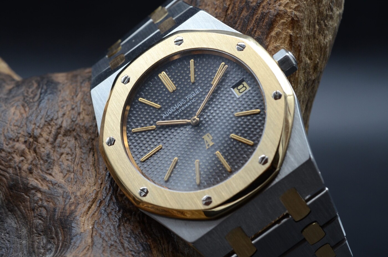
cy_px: 128
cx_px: 194
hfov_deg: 22.7
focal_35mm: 90
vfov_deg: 15.1
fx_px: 968
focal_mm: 60
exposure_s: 1/40
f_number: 10
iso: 500
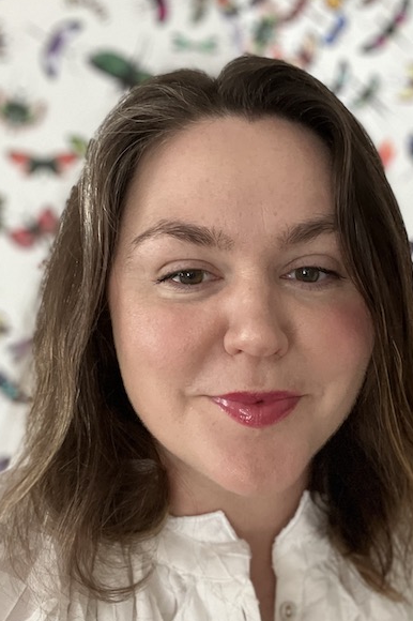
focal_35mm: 35
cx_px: 223
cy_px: 307
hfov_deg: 37.8
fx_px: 603
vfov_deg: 54.5
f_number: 2.2
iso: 400
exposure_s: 1/40
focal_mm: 2.71
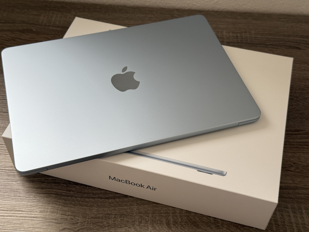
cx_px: 154
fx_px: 428
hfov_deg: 39.7
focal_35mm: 48
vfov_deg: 30.3
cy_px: 116
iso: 100
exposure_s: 1/96
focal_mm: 6.76
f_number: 1.78
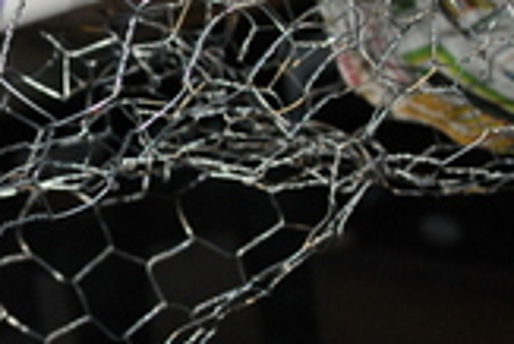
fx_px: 1186
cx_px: 3
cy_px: 131
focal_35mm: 83
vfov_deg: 16.5
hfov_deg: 23.5
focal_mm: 18
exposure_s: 1/60
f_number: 3.5
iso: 200
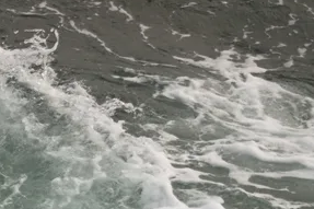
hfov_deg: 5.3
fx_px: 3278
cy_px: 221
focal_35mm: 376
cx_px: -371
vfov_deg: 3.6
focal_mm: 50
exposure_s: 1/4000
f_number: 4.5
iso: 500
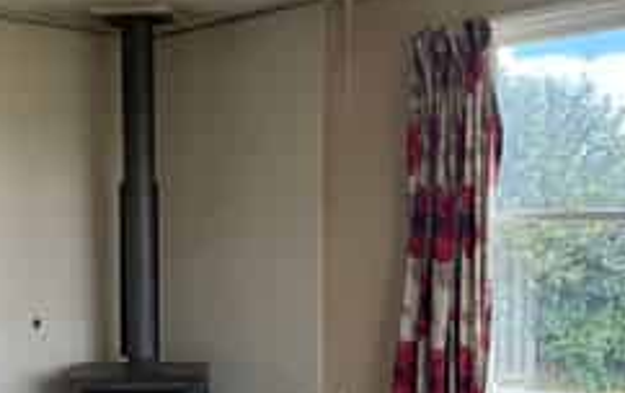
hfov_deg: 35.3
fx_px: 955
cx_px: 149
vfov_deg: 23.0
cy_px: 301
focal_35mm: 56
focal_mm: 5.96
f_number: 1.6
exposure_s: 1/242
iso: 100
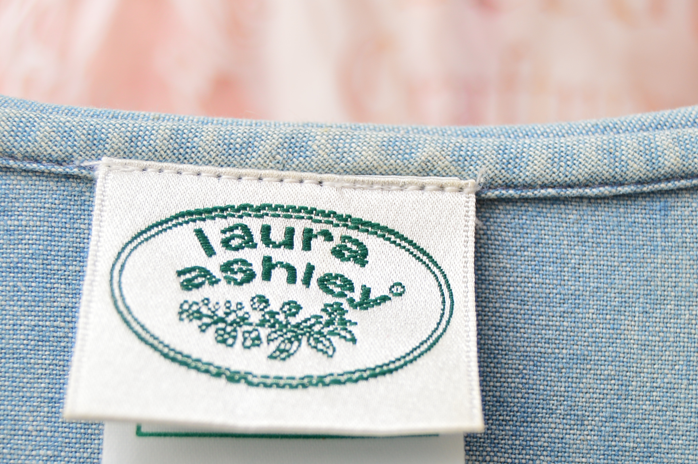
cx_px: 336
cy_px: 343
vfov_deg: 16.5
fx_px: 1589
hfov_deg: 24.8
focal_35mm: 82
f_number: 4.5
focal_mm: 32
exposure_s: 1/200
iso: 200
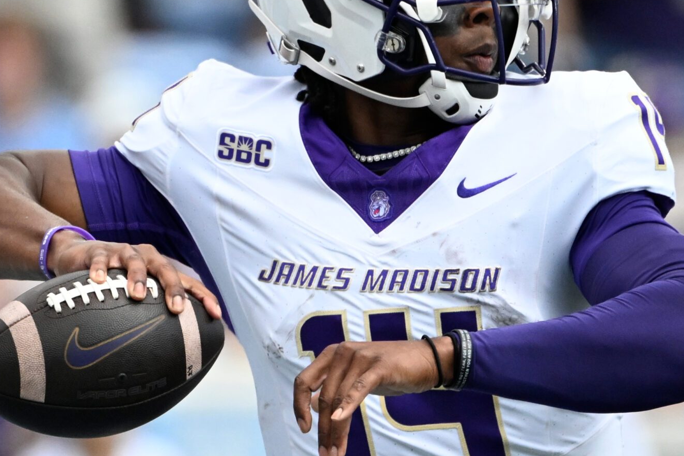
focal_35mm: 773
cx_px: 480
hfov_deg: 2.7
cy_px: 144
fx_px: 14684
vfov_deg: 1.8
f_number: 4
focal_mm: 400
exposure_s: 1/8000
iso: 1600
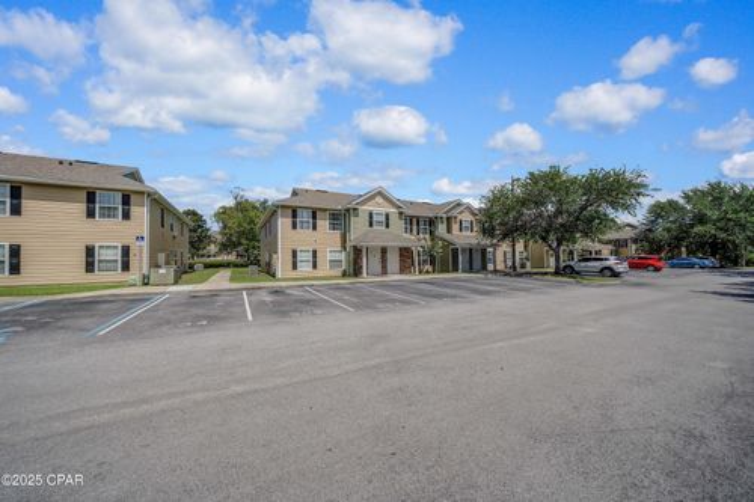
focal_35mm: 12
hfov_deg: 112.6
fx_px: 251
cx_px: 377
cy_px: 251
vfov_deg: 90.0
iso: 100
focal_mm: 12
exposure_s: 1/1250
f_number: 5.6
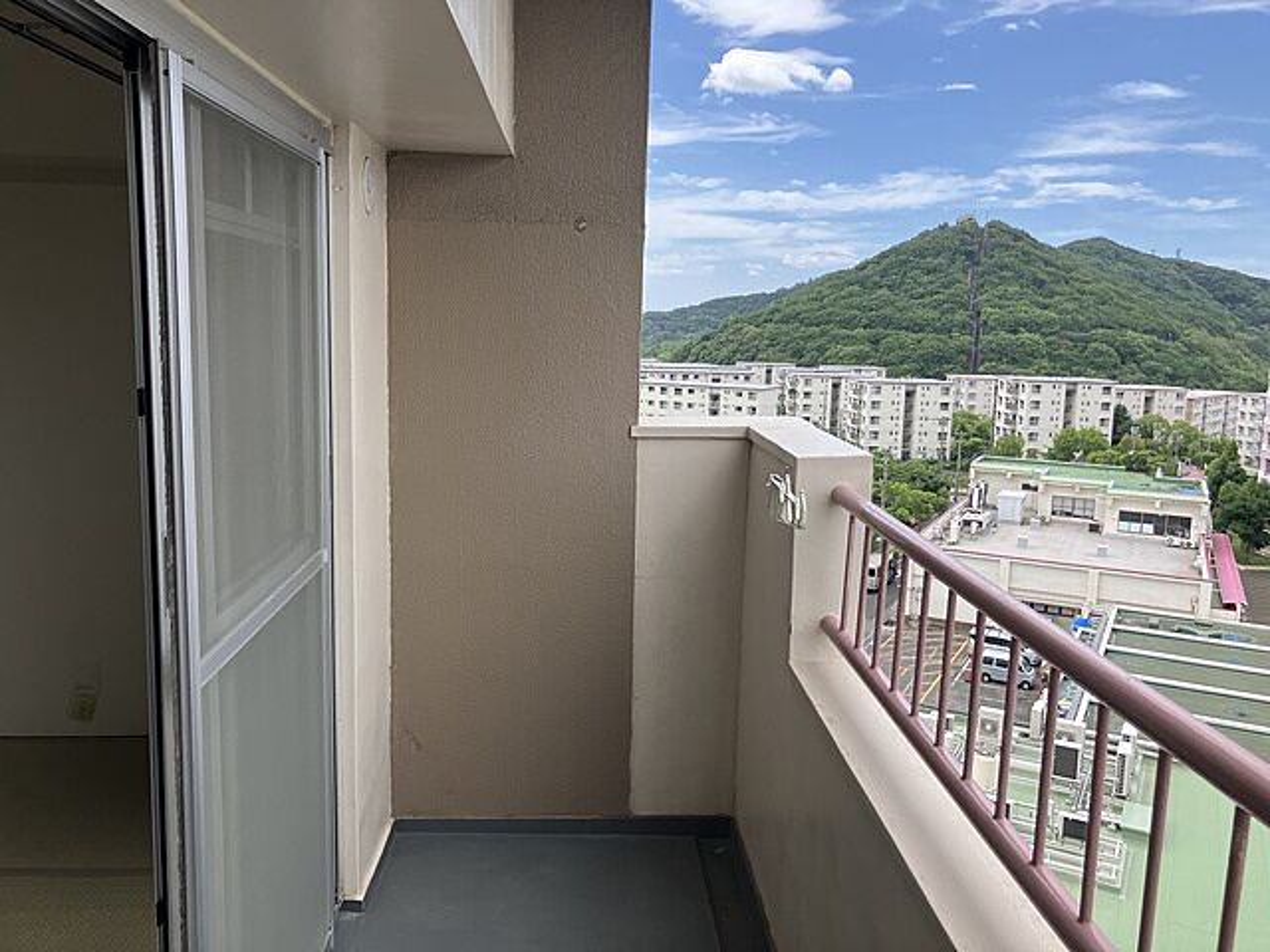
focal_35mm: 28
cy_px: 476
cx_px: 635
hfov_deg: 63.4
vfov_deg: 49.7
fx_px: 1027
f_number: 1.8
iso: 32
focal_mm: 3.99
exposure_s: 1/972
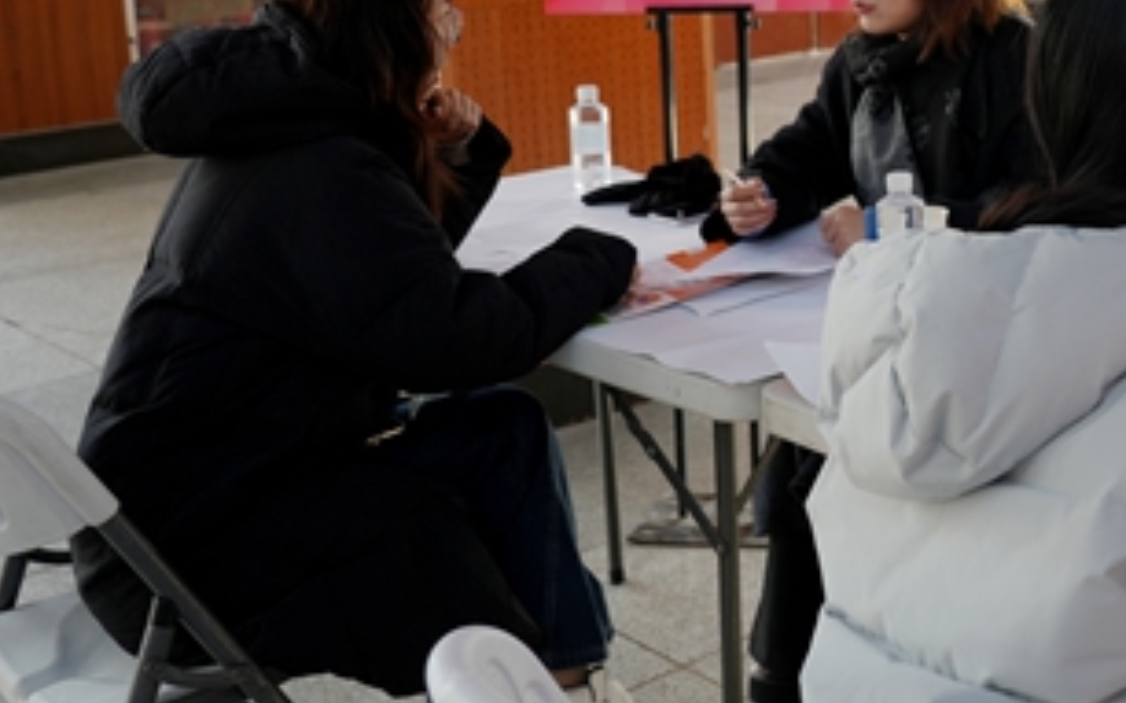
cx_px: 1071
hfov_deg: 33.8
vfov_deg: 22.7
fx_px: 1718
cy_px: 110
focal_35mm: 56
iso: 400
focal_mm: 28
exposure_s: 1/160
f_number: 4
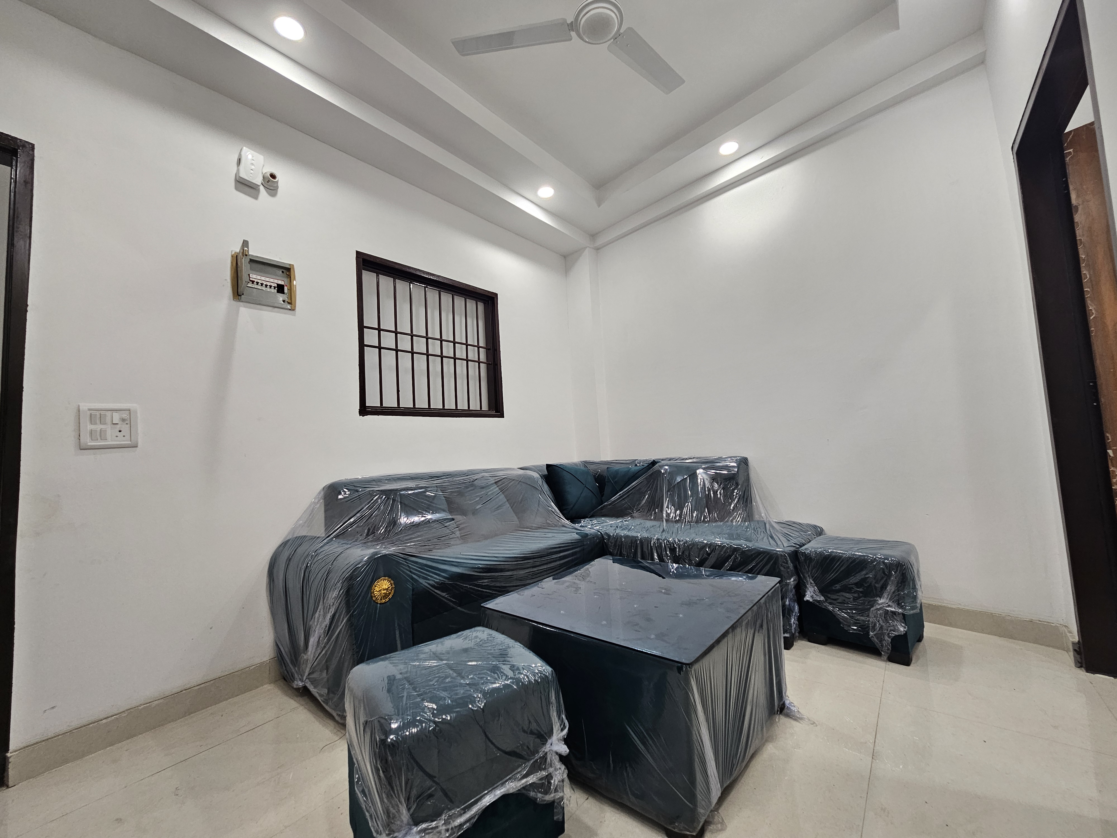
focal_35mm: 13
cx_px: 558
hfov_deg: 106.2
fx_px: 419
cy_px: 419
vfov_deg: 89.9
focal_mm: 2.2
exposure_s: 1/50
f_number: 2.2
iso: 100
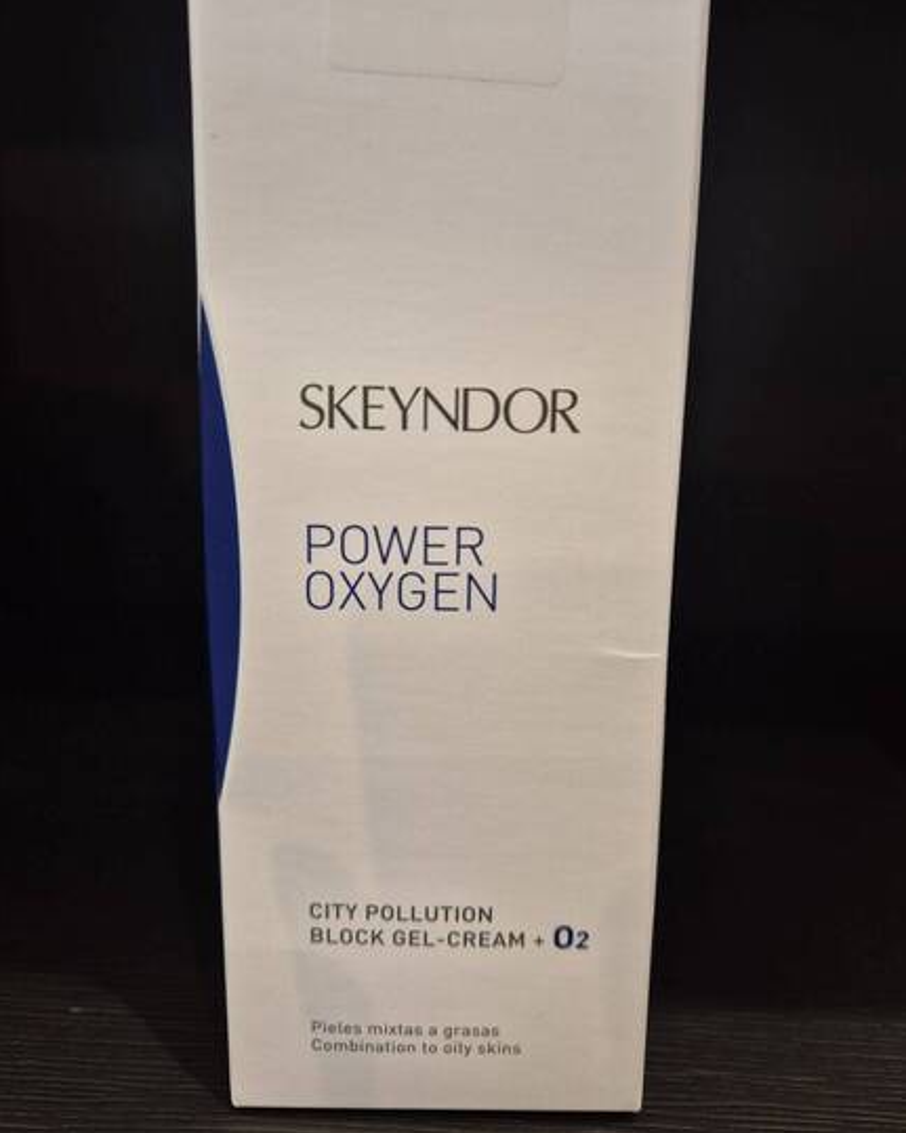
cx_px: 467
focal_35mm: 25
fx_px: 838
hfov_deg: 56.8
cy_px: 528
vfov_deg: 68.0
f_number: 1.8
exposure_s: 1/57
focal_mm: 5.4
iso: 160
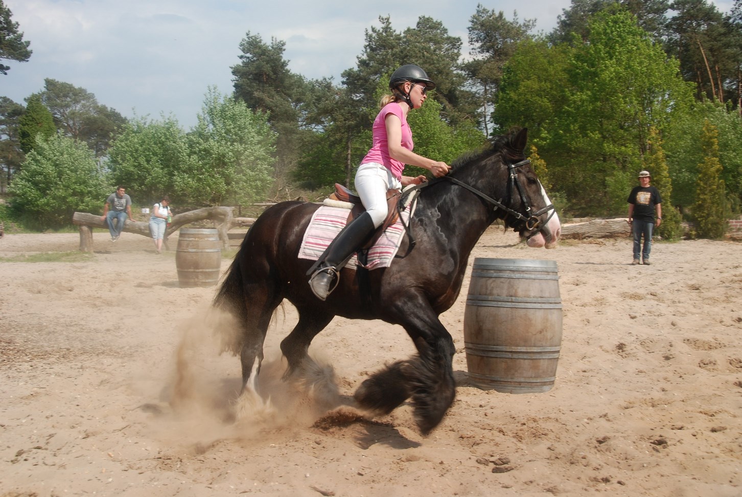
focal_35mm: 48
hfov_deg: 41.1
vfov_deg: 28.2
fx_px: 991
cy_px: 248
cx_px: 371
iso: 125
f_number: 8
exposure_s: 1/250
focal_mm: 32
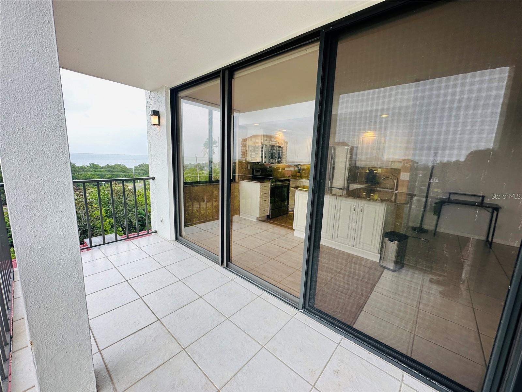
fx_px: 211
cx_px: 261
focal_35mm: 14
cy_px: 196
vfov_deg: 85.7
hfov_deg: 102.1
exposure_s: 1/177
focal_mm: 2.22
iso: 40
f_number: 2.2
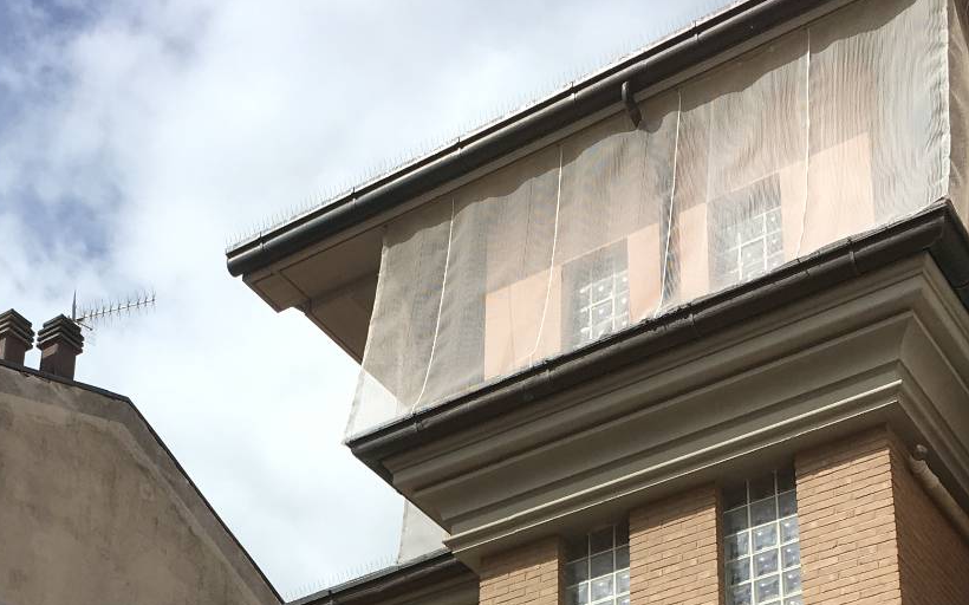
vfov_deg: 16.9
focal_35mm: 72
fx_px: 1901
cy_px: 809
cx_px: 403
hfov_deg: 28.6
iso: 25
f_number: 2.2
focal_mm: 4.15
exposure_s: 1/2137
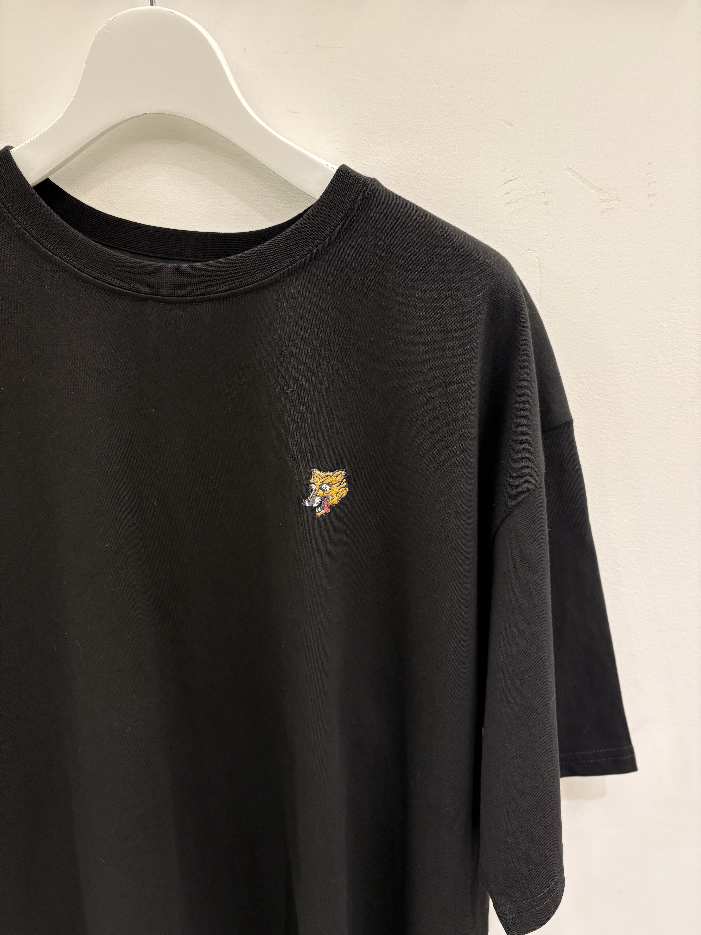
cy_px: 468
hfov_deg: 53.1
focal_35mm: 26
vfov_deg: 67.3
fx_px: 702
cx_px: 350
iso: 125
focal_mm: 5.96
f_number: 1.6
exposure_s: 1/50
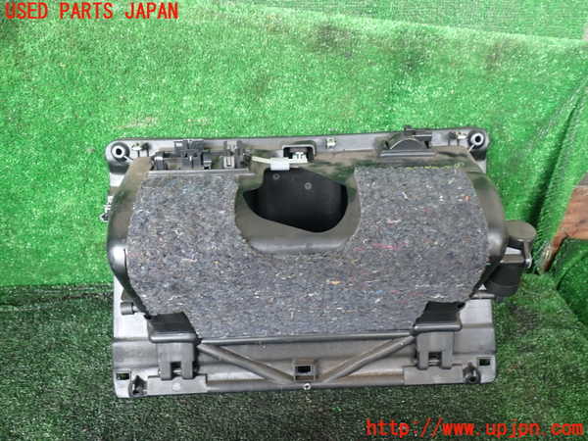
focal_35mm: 30
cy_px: 220
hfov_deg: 60.0
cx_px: 294
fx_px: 510
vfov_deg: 46.8
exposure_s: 1/40
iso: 200
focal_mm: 5.4
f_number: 2.3
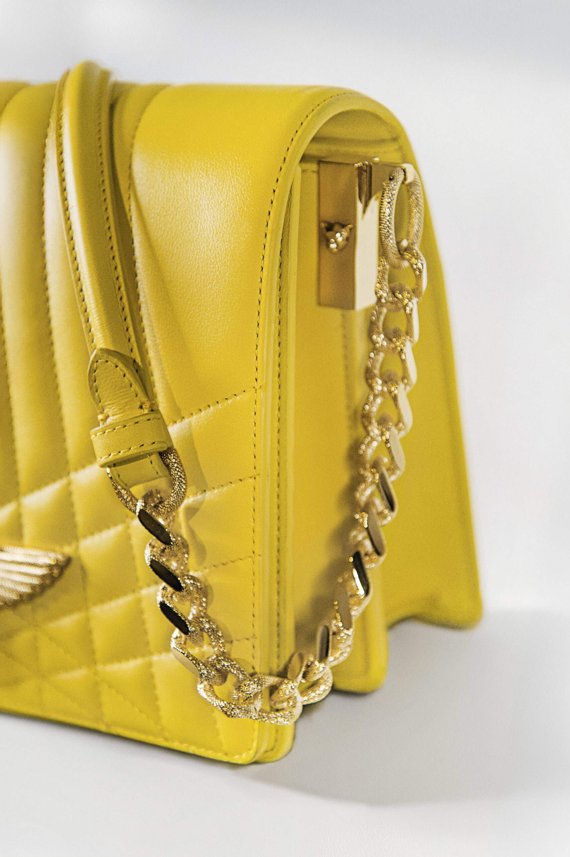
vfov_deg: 17.1
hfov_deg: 11.4
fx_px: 2854
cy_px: 428
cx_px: 285
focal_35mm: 120
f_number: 4
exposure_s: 1/100
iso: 1000
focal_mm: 120
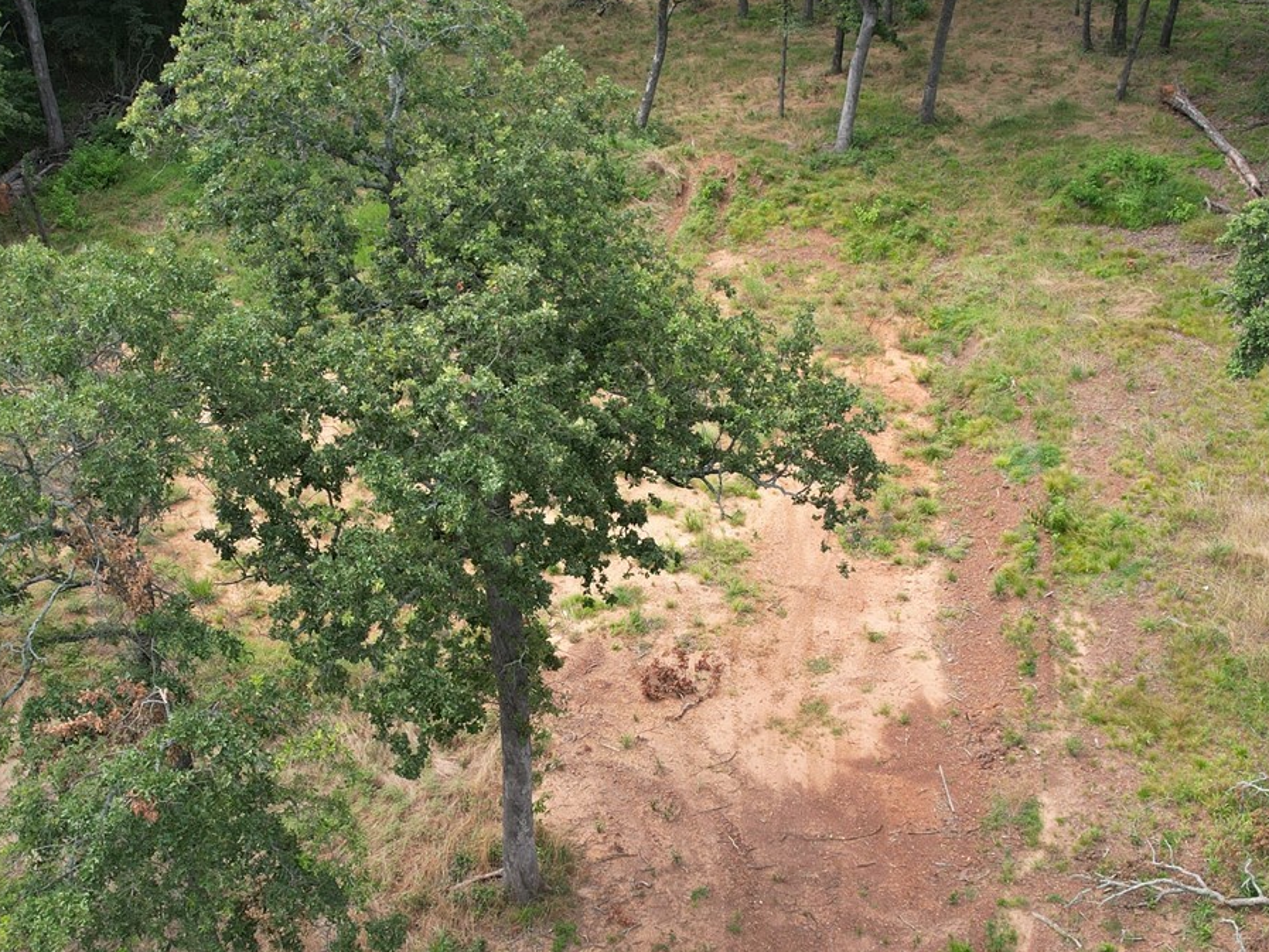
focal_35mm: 48
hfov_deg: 39.6
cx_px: 598
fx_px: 1760
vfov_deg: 30.1
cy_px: 600
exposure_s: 1/500
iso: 100
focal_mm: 8.38
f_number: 2.8
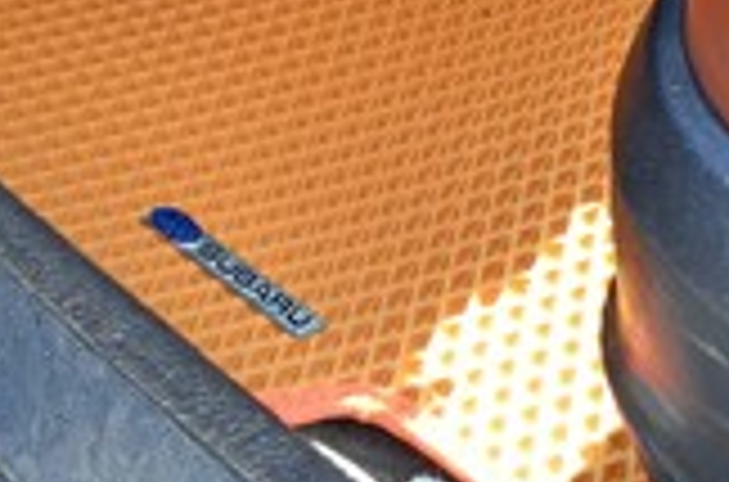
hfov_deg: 26.0
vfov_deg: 17.0
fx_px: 1575
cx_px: 306
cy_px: -14
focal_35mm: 78
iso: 400
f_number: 9.5
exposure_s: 1/45
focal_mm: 20
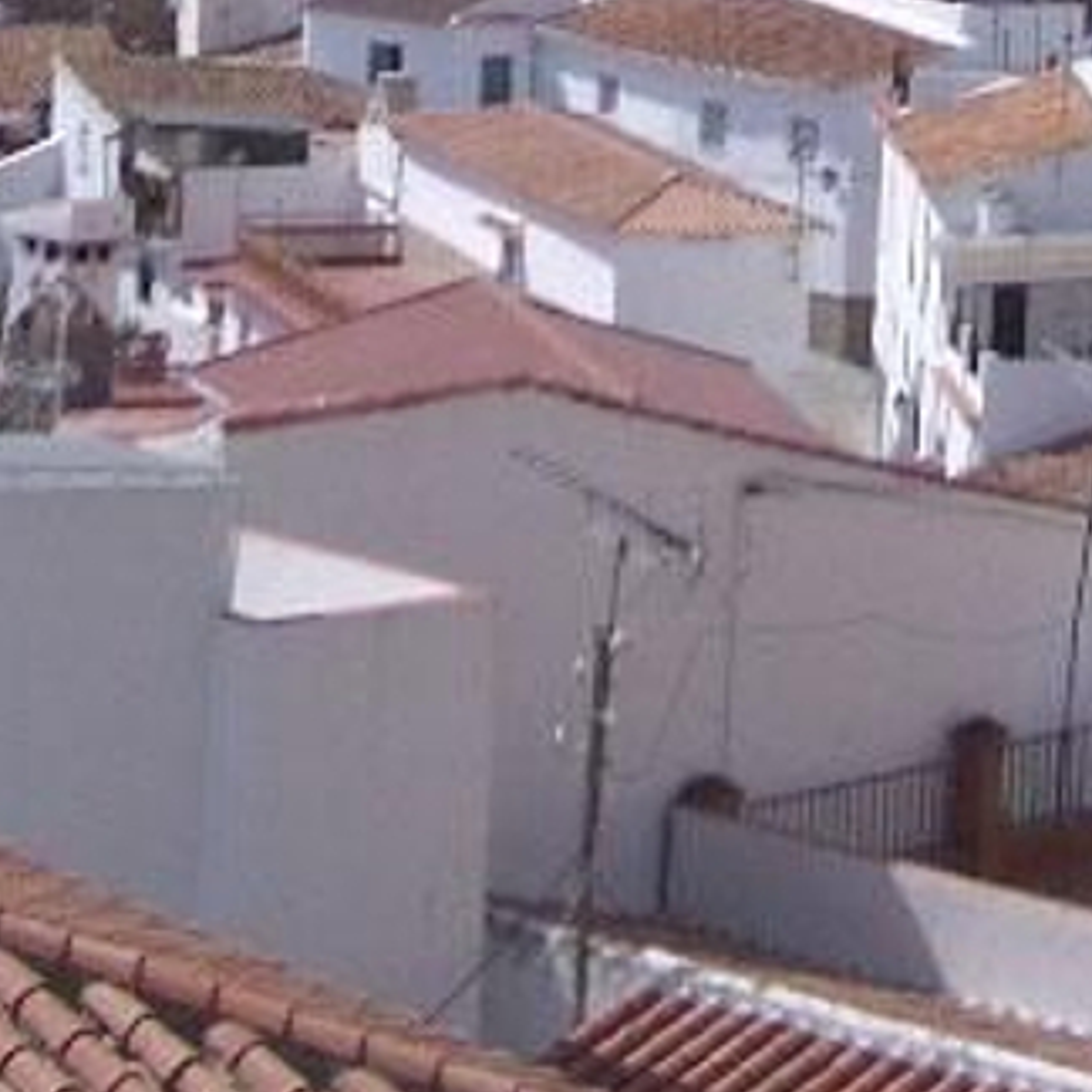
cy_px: -897
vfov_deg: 10.7
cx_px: 957
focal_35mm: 153
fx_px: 5461
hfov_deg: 11.4
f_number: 4.3
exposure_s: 1/800
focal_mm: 5.8
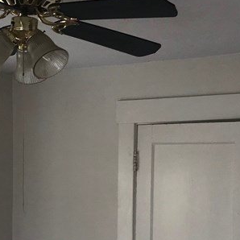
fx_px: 667
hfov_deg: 20.3
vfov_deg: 20.1
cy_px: 197
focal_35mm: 85
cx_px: 68
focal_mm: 3.99
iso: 32
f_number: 1.8
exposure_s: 1/60
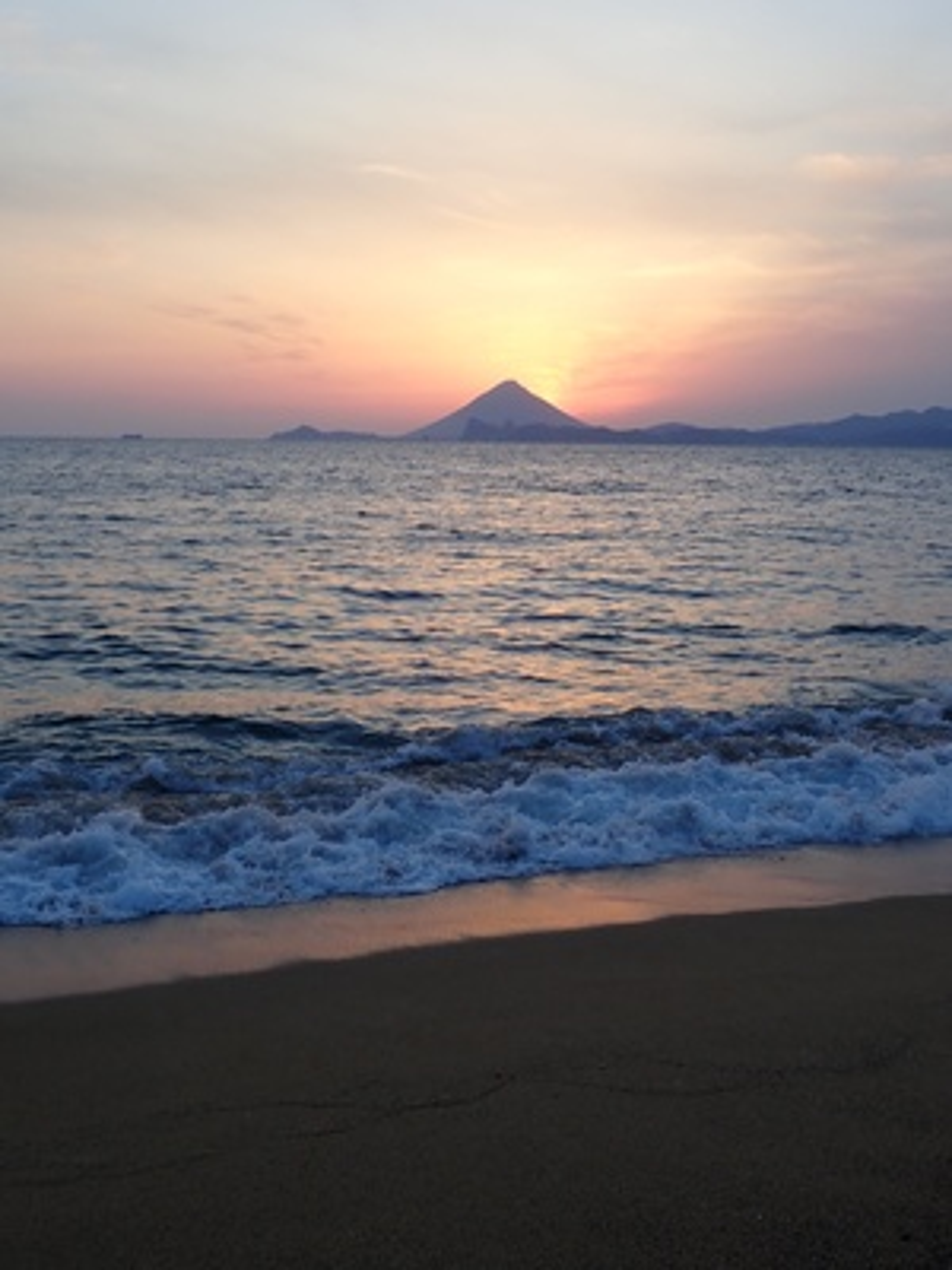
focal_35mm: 40
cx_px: 476
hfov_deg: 36.0
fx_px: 1467
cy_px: 635
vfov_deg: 46.8
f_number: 4
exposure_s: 1/125
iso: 100
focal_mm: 7.34
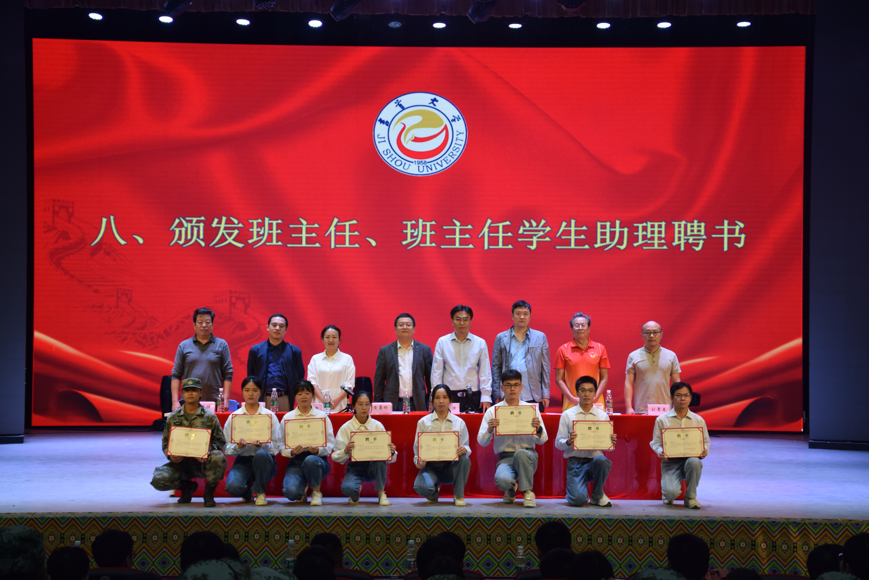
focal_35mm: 72
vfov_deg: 18.9
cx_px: 434
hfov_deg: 28.1
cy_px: 290
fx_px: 1738
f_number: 4.8
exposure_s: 1/50
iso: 320
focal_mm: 48
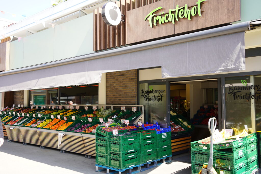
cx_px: 130
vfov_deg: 37.9
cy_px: 87
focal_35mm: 35
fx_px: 254
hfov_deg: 54.4
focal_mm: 35
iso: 100
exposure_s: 1/80
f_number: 5.6
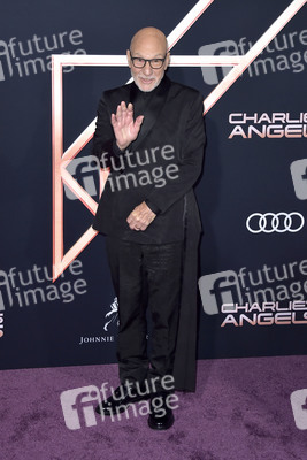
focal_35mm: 52
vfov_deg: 38.2
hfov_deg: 26.0
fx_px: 665
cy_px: 230
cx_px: 154
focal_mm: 52
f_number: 7.1
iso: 500
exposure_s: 1/250
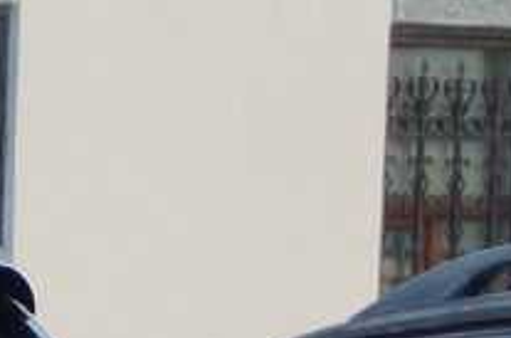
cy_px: 877
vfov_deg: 2.6
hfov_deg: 3.8
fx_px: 7405
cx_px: -1392
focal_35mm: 523
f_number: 4.5
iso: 160
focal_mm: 45
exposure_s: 1/160
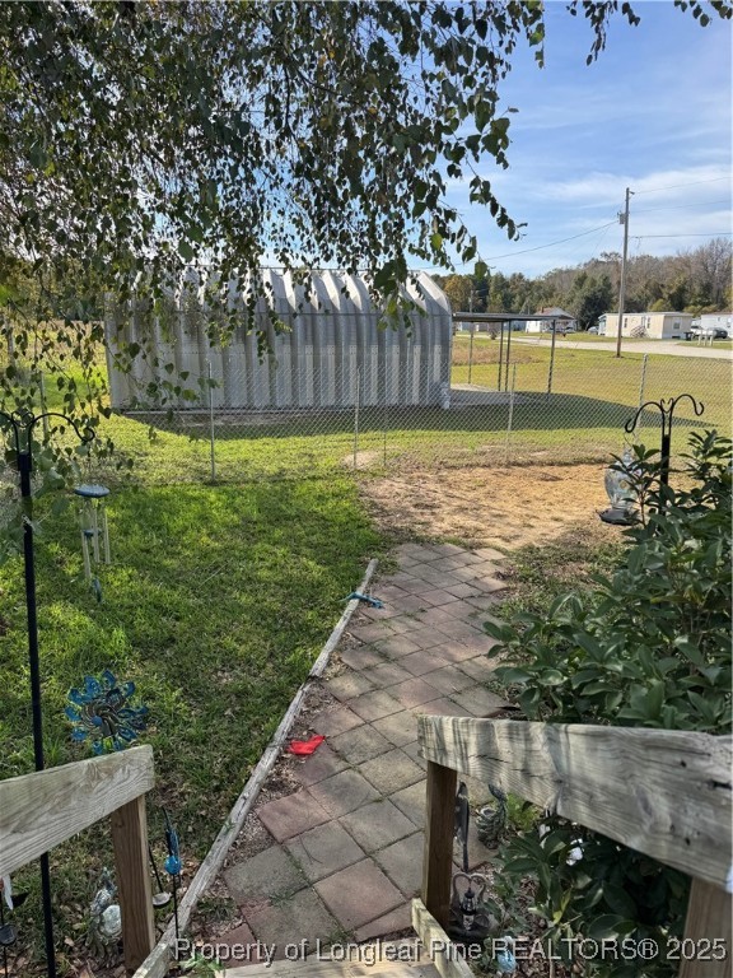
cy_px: 489
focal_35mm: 24
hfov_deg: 56.8
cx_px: 366
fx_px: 678
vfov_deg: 71.6
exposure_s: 1/1721
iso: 80
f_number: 1.78
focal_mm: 6.76
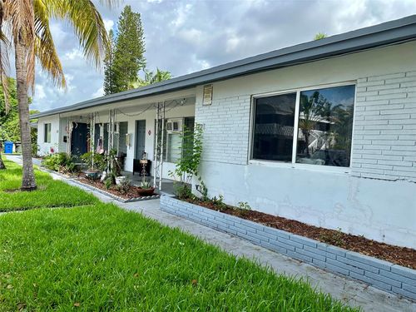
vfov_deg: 56.8
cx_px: 208
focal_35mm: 24
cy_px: 156
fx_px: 288
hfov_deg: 71.6
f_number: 1.78
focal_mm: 6.86
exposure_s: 1/1751
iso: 80
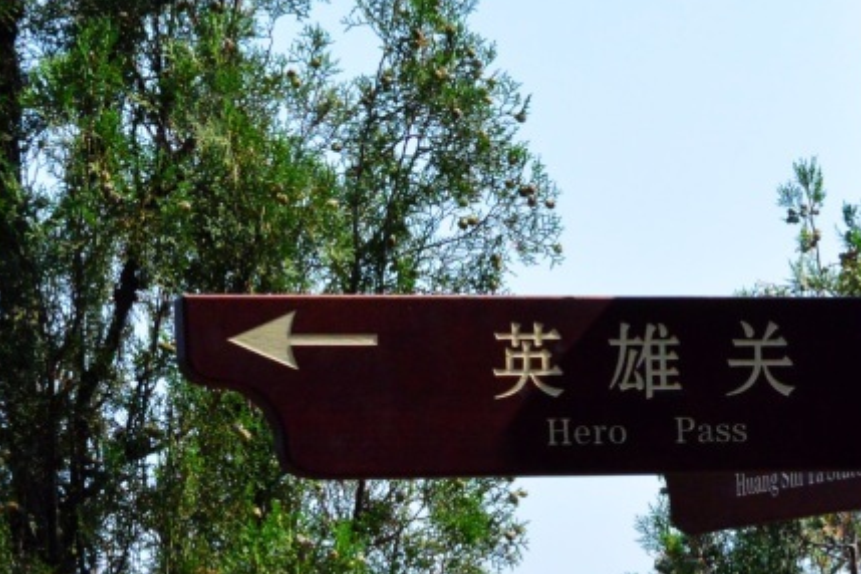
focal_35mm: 179
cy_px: 316
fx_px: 4281
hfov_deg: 11.3
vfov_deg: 7.7
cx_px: 943
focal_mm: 50
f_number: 13
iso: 1600
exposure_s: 1/1000
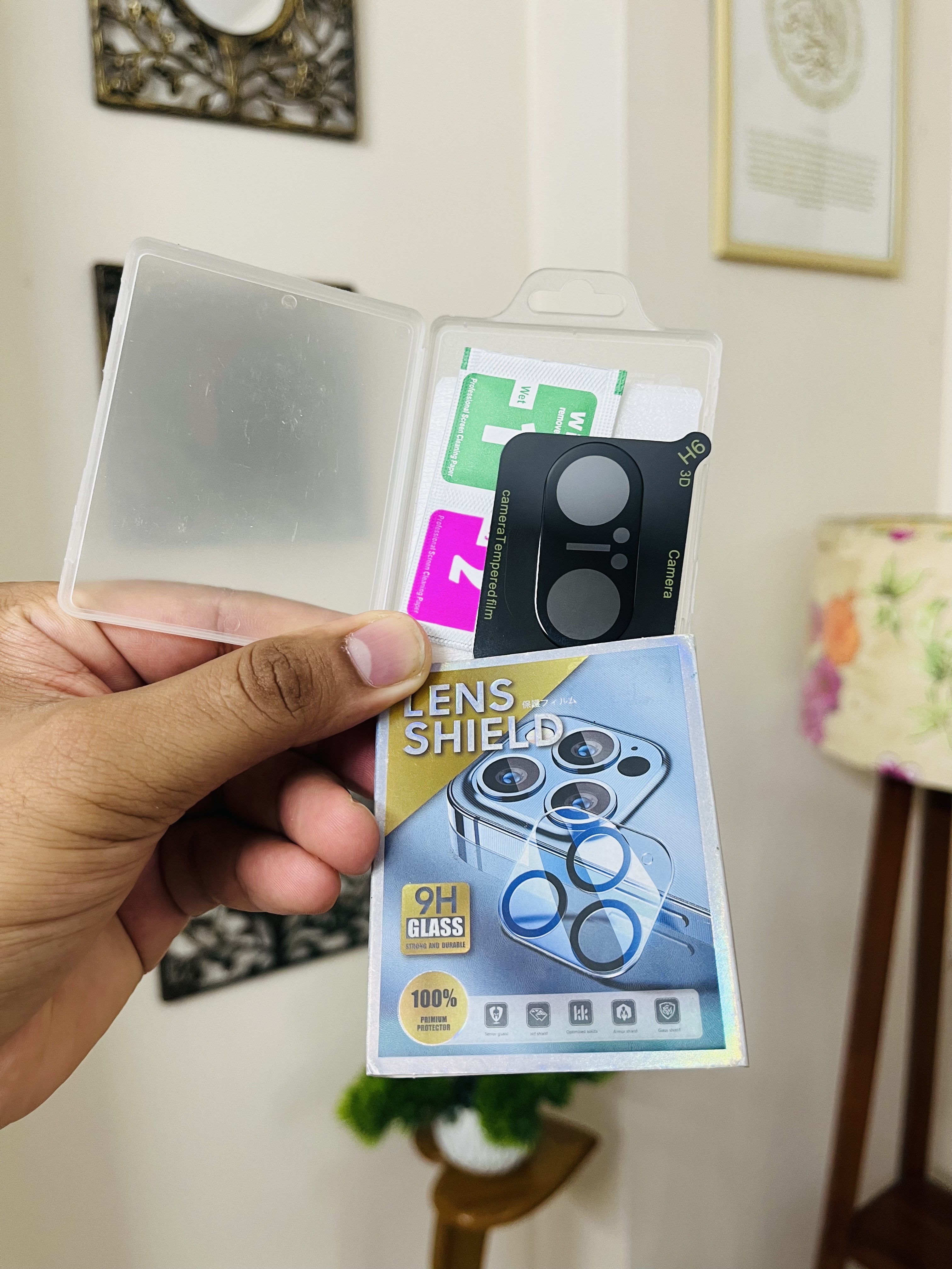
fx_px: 953
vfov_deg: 67.3
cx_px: 476
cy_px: 634
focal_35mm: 26
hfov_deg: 53.1
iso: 80
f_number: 1.6
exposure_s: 1/50
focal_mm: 5.1
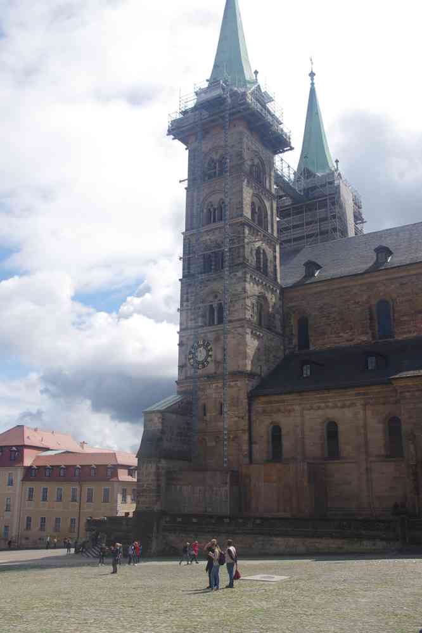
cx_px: 211
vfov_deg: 55.1
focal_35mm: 34
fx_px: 607
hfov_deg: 38.4
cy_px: 316
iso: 200
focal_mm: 23
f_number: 11
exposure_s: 1/100
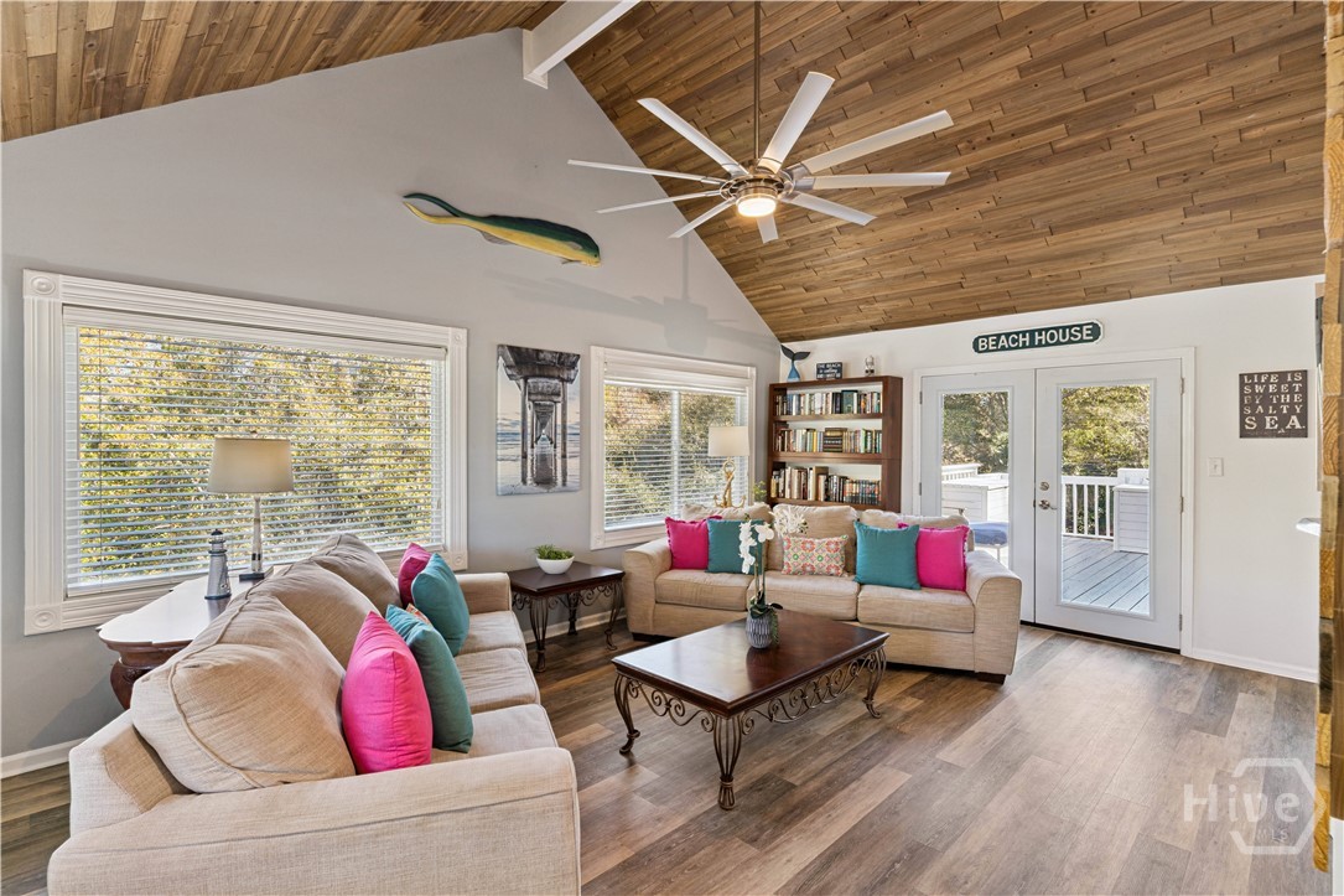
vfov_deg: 70.4
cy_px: 448
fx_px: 635
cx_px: 672
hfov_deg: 93.3
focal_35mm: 17
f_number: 8
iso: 250
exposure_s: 1/125
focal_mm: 17
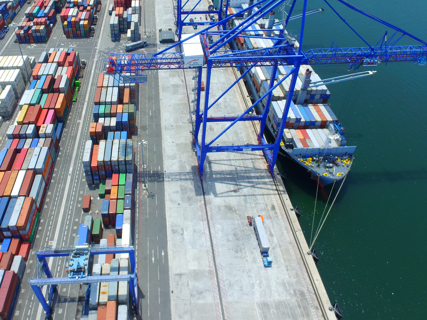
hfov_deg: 62.4
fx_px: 345
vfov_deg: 49.1
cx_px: 155
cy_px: 112
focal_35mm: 28
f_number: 2.8
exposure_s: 1/1075
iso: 100
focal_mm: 3.61
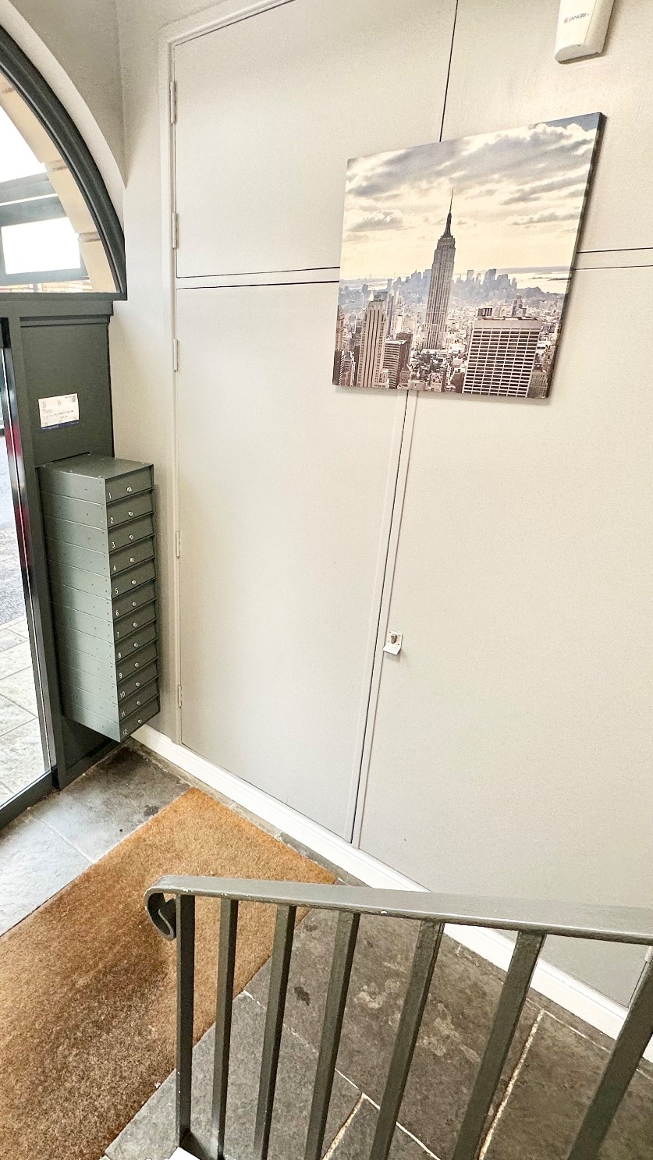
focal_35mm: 21
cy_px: 573
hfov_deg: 51.4
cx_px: 165
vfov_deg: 83.8
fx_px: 646
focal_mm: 2.22
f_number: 2.2
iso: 100
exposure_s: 1/100
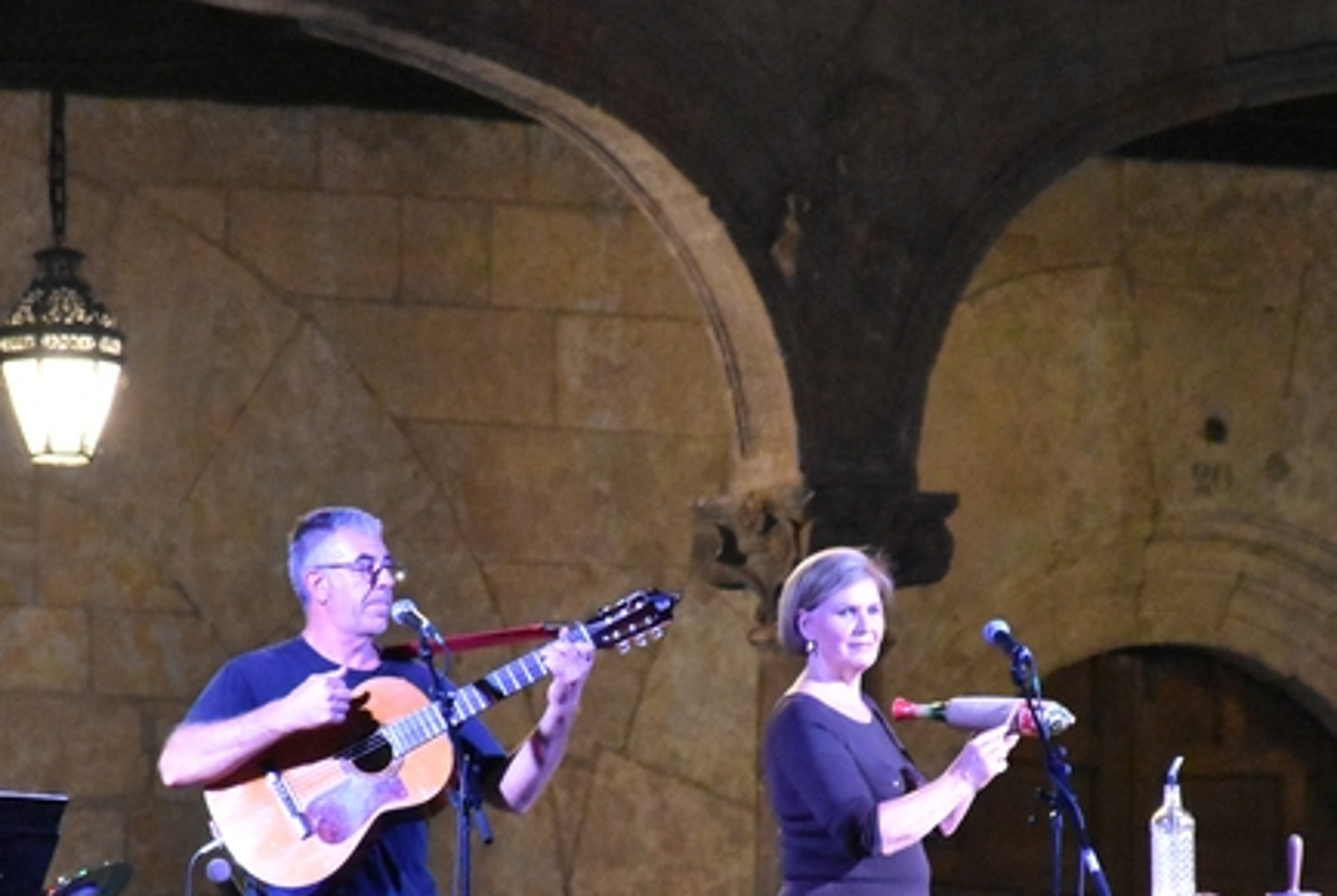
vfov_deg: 3.2
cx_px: 624
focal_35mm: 436
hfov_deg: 4.7
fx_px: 16214
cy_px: 717
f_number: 5.6
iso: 10000
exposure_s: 1/125
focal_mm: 140
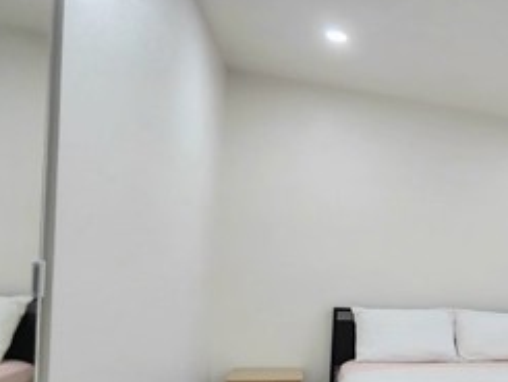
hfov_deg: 43.3
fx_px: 499
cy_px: 289
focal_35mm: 34
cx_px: 545
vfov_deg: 40.6
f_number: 2.2
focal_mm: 2.2
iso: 125
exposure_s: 1/60.2
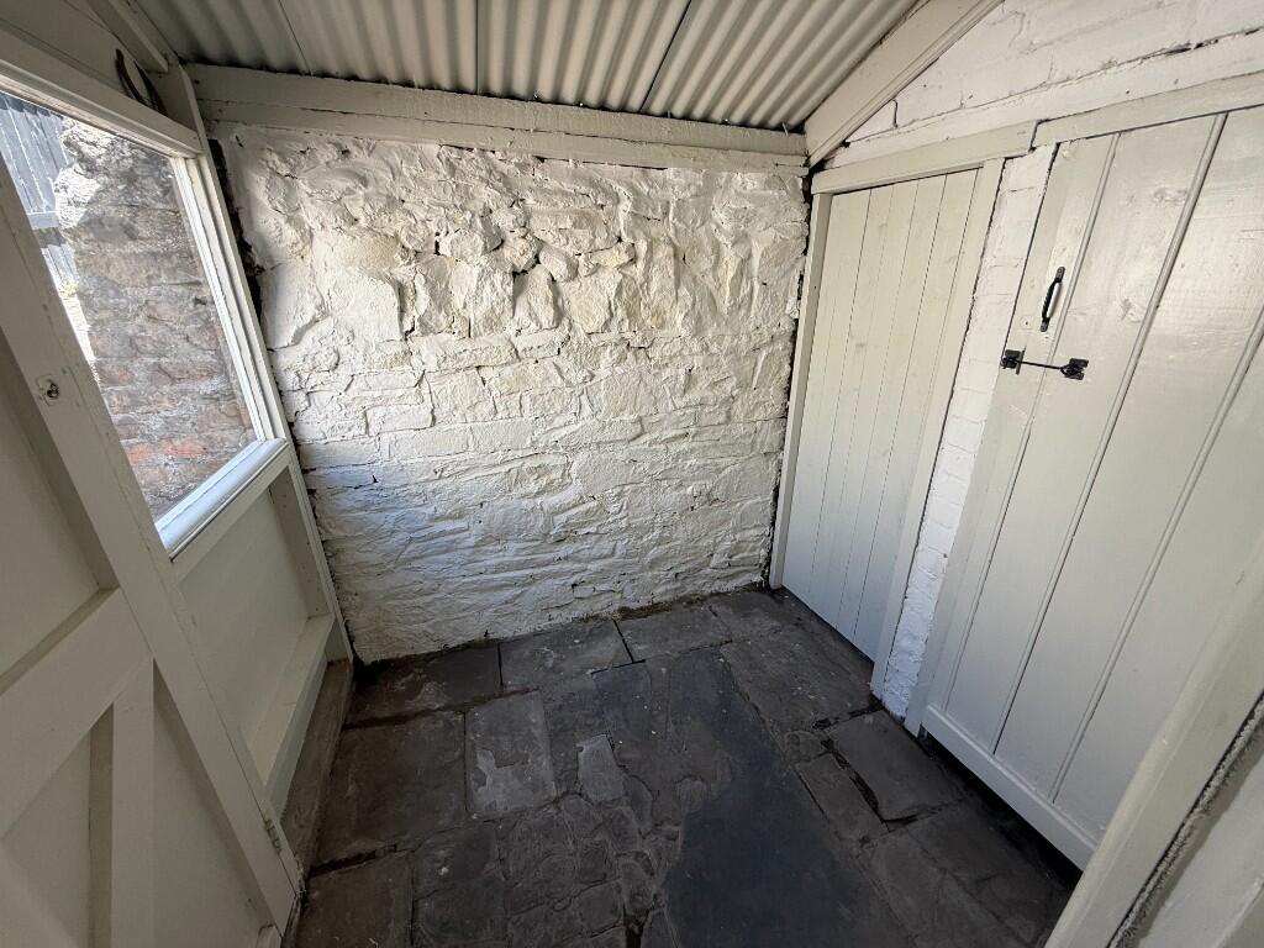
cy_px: 474
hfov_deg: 102.1
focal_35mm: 14
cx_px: 632
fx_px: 511
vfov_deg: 85.7
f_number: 2.2
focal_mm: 2.22
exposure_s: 1/99
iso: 50
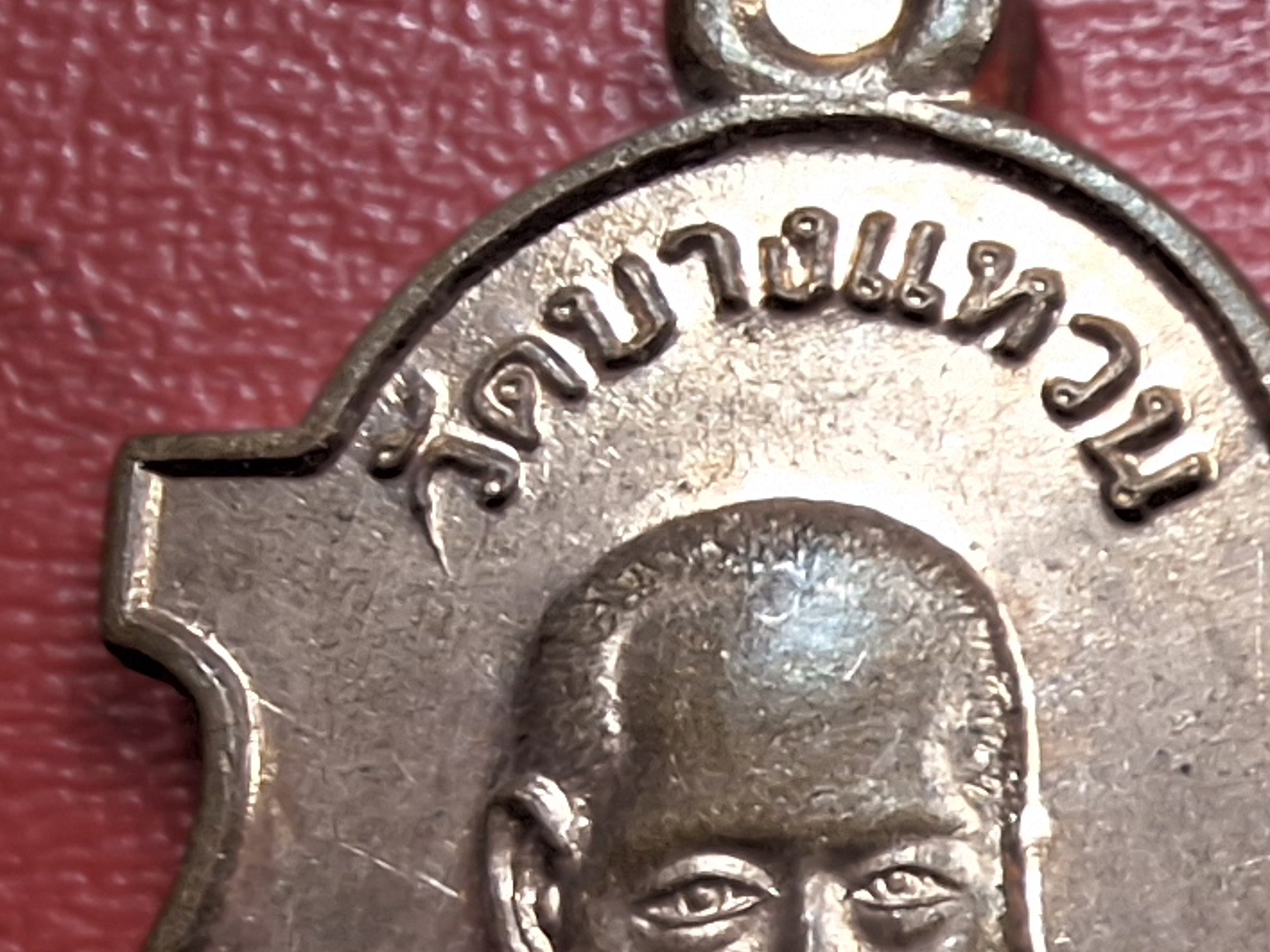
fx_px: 3339
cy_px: 1129
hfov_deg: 18.3
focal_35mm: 91
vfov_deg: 15.7
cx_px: 2066
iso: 40
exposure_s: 1/50
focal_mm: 2.13
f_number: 2.4
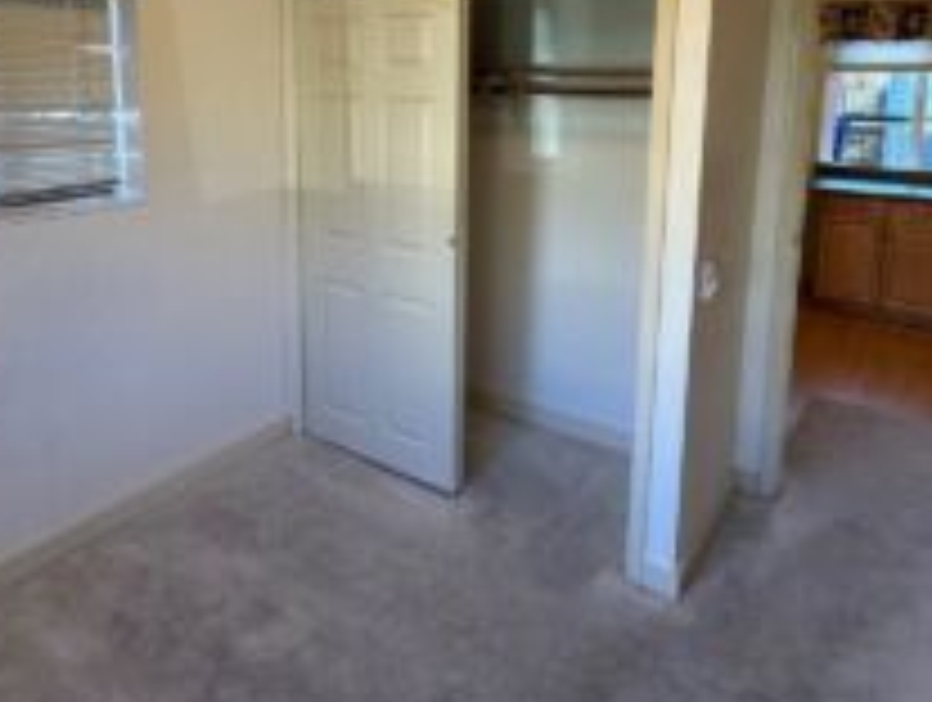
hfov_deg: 64.9
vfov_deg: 49.5
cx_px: 401
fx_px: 728
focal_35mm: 27
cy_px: 180
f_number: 2.2
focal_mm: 2.22
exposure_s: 1/120
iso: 125
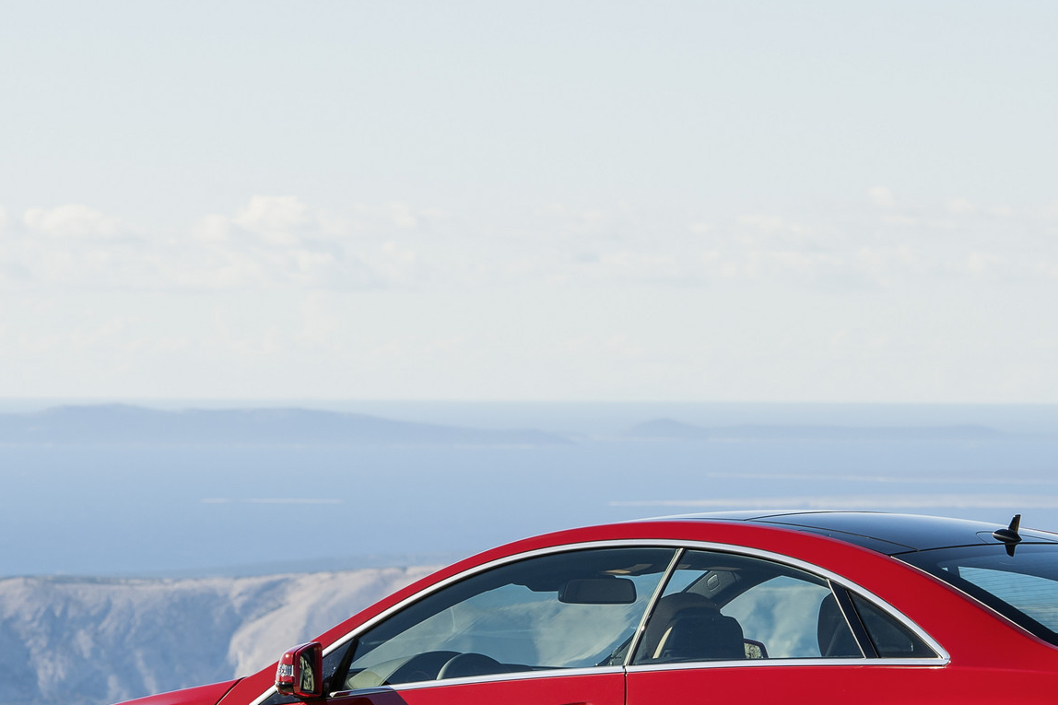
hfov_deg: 7.0
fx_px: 8638
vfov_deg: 4.7
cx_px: 735
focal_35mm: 294
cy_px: 440
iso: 100
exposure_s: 1/160
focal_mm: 135
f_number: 8
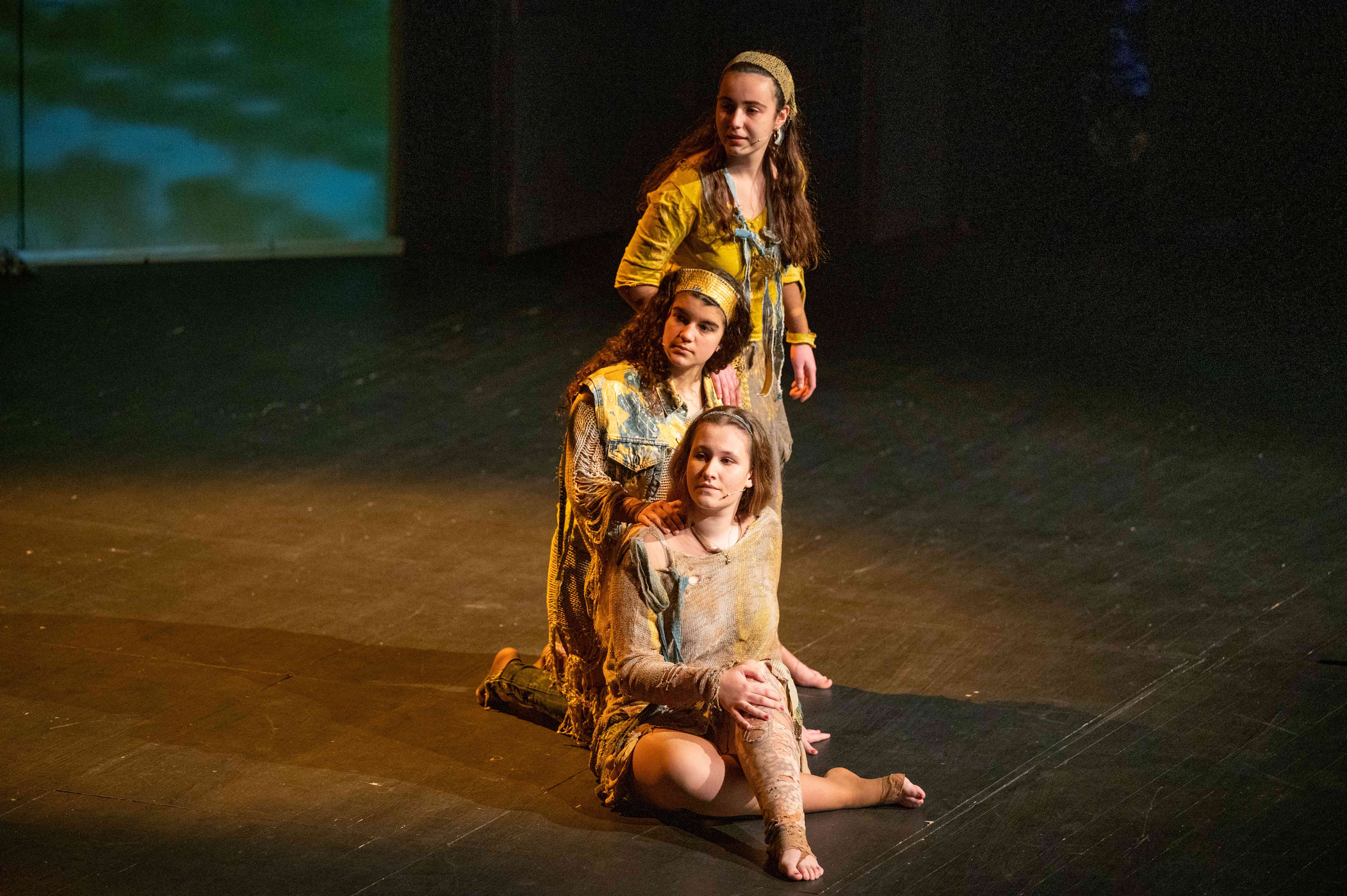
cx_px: 674
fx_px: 7478
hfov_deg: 10.3
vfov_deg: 6.9
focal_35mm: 200
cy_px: 448
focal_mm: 200
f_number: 2.8
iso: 3200
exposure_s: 1/80
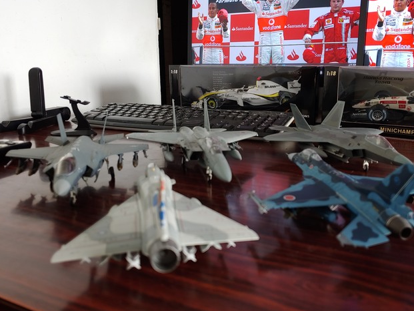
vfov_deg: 48.2
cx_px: 235
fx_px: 347
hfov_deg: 61.4
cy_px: 143
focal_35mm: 29
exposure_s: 1/40
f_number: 1.5
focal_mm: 4.23
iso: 100
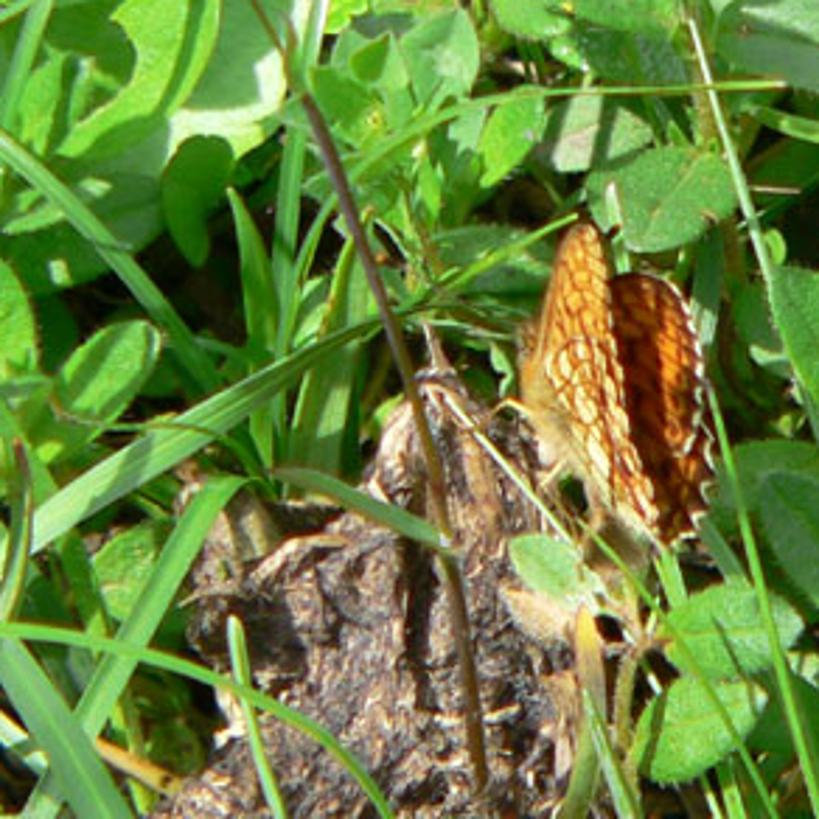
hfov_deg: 3.0
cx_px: 480
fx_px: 15739
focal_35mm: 588
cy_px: 440
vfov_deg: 3.0
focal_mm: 72
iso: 80
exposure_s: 1/320
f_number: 4
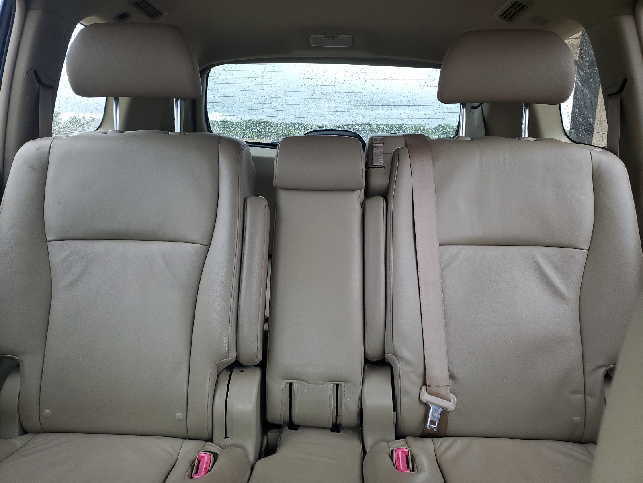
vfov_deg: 53.1
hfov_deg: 67.3
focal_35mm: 26
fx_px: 483
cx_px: 322
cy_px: 242
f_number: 1.5
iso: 69
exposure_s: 1/60.2
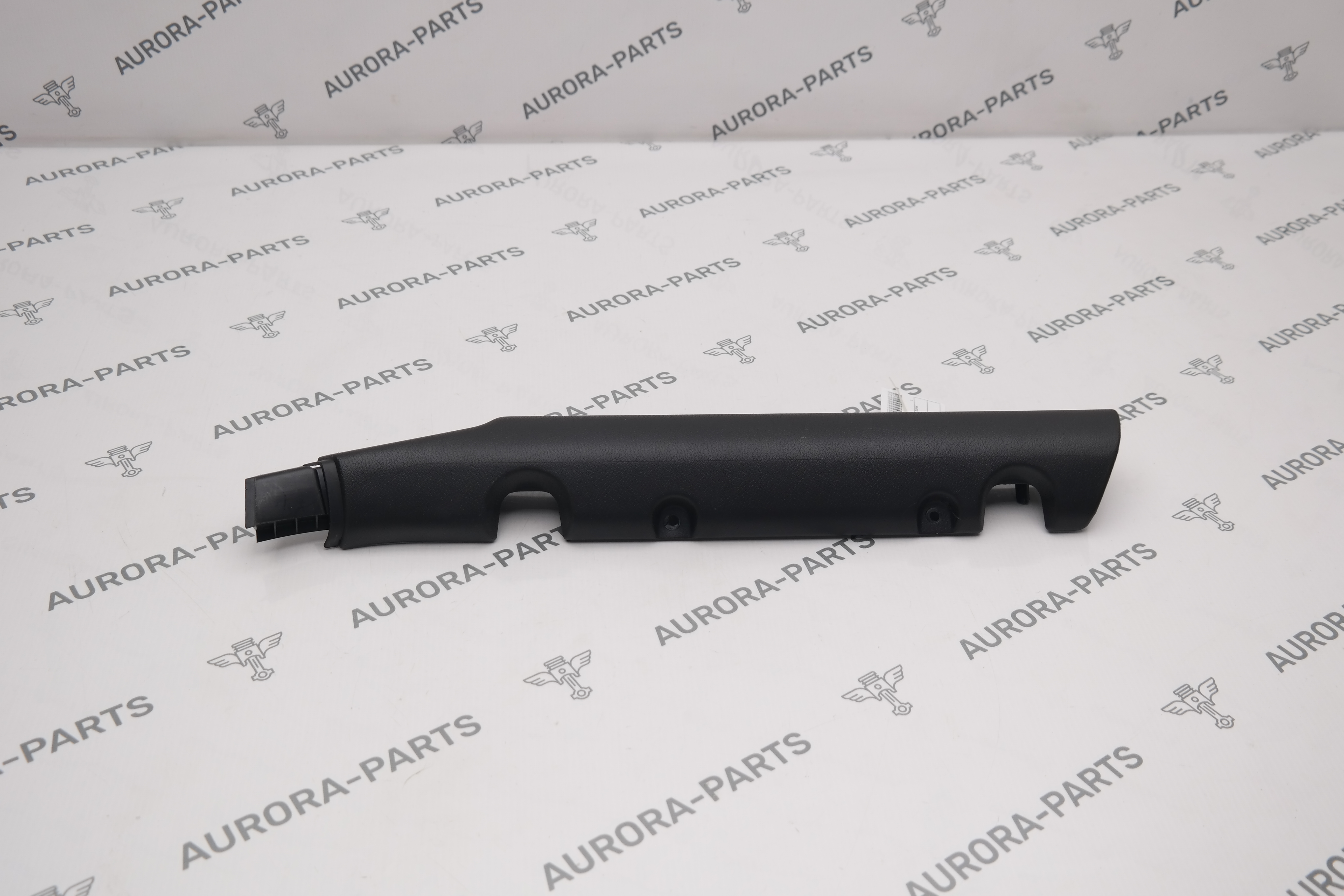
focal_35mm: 38
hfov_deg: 50.7
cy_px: 463
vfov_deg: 35.1
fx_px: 1419
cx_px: 692
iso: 100
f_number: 4
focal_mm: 24
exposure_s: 1/100
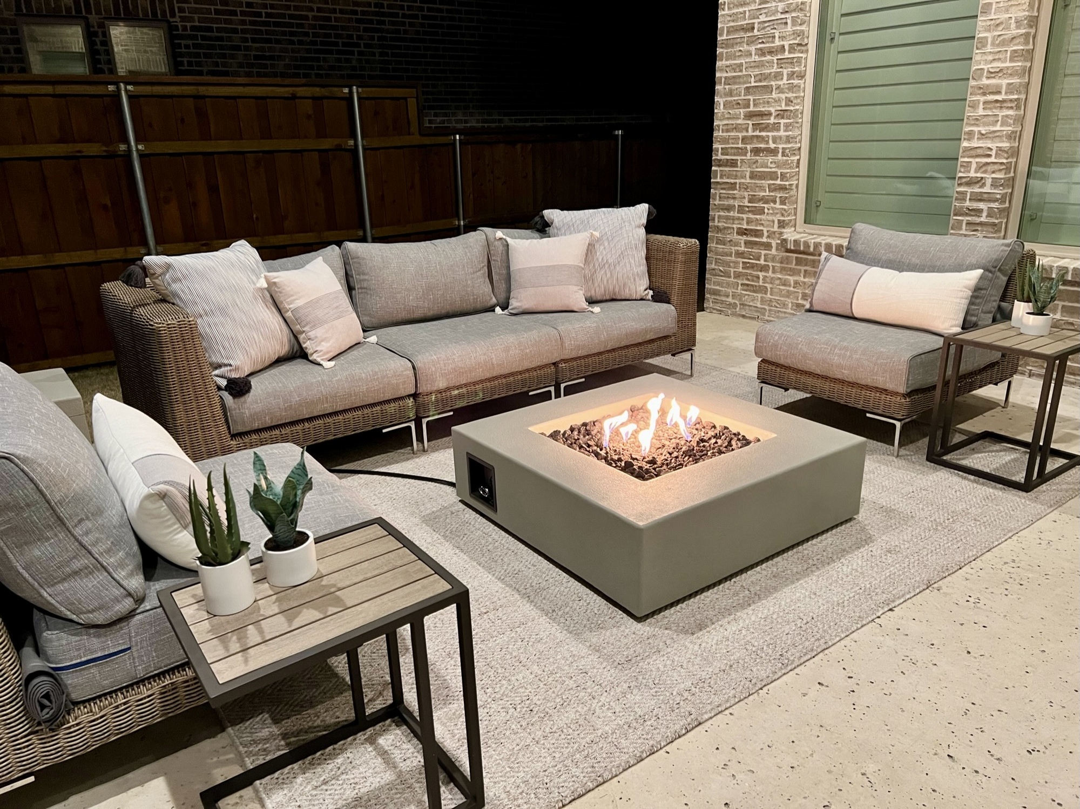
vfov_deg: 53.0
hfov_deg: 67.3
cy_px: 404
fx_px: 811
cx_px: 540
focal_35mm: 26
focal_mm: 5.7
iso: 400
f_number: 1.5
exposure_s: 1/40
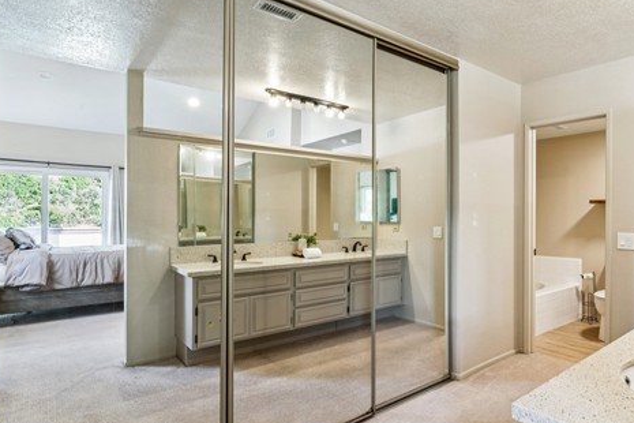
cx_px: 424
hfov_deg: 75.1
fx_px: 395
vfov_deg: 56.3
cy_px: 210
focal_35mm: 22
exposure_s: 1.3
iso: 100
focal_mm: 16.3
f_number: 13
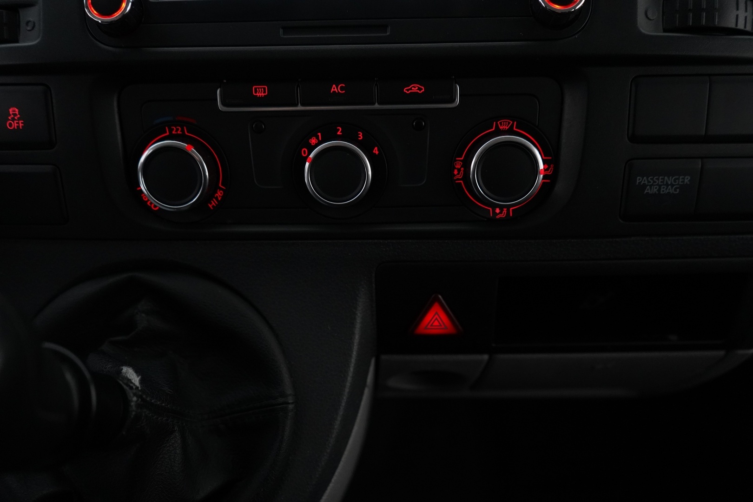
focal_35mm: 28
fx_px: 586
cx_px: 376
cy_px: 251
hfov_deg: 65.5
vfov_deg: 46.4
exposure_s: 1/80
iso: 4000
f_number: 3.5
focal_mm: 28
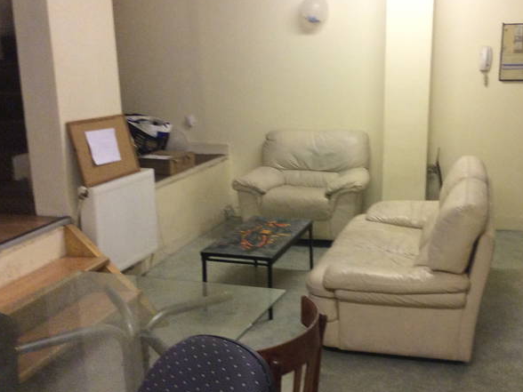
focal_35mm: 43
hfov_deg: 43.5
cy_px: 203
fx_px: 650
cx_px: 329
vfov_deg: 33.6
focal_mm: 3.3
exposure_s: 1/25
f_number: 2.4
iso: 125
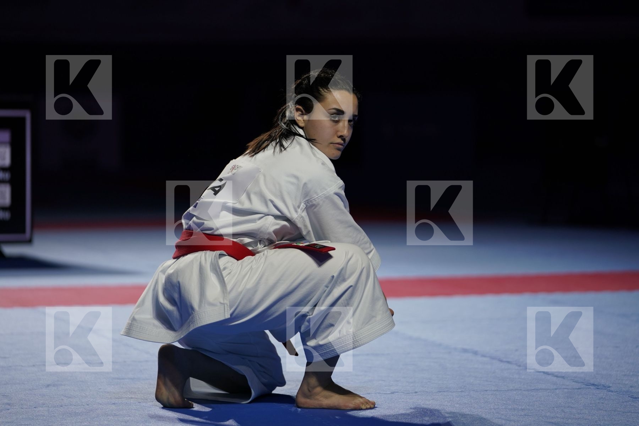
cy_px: 213
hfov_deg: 14.3
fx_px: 2538
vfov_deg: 9.6
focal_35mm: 143
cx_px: 320
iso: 320
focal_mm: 143
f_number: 2.8
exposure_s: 1/500
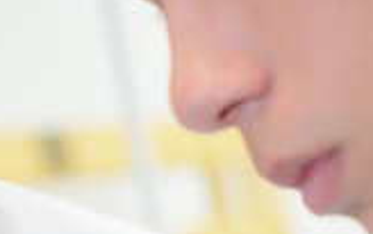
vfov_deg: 5.3
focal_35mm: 248
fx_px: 2524
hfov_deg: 8.4
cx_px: -50
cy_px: 311
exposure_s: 1/80
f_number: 3.5
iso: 200
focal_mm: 50
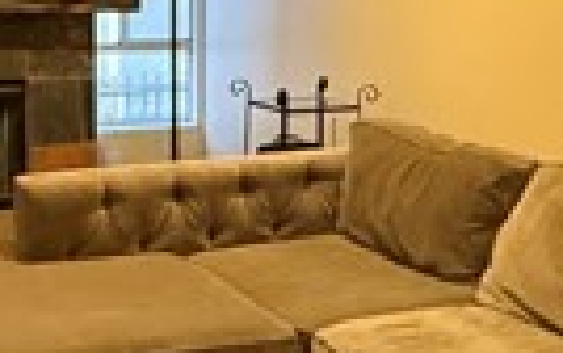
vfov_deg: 18.4
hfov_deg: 28.9
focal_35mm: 71
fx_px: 1090
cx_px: 256
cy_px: 134
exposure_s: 1/60
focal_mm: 2.22
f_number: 2.2
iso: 640
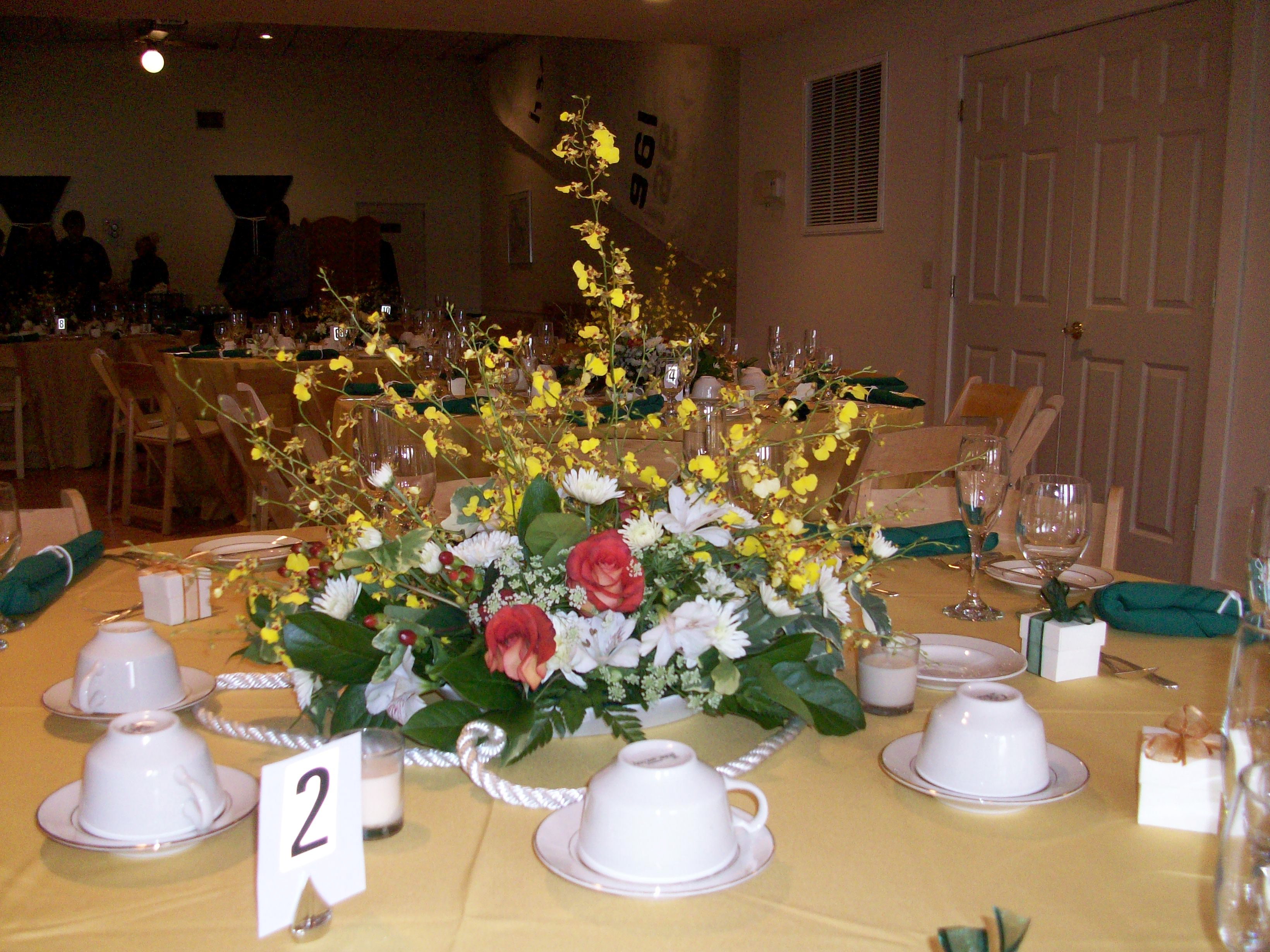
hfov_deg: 54.0
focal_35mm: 34
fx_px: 1247
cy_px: 476
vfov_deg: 41.8
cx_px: 635
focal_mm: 5.7
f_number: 2.8
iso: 160
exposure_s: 1/60
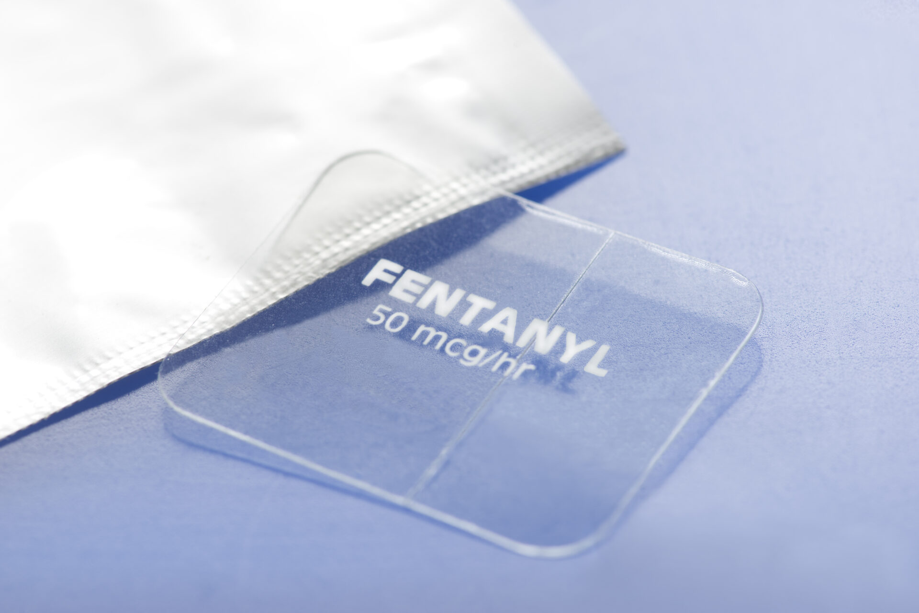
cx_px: 460
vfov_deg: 13.0
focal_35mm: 105
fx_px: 2681
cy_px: 306
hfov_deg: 19.5
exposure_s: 1/50
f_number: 11
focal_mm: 105
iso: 100
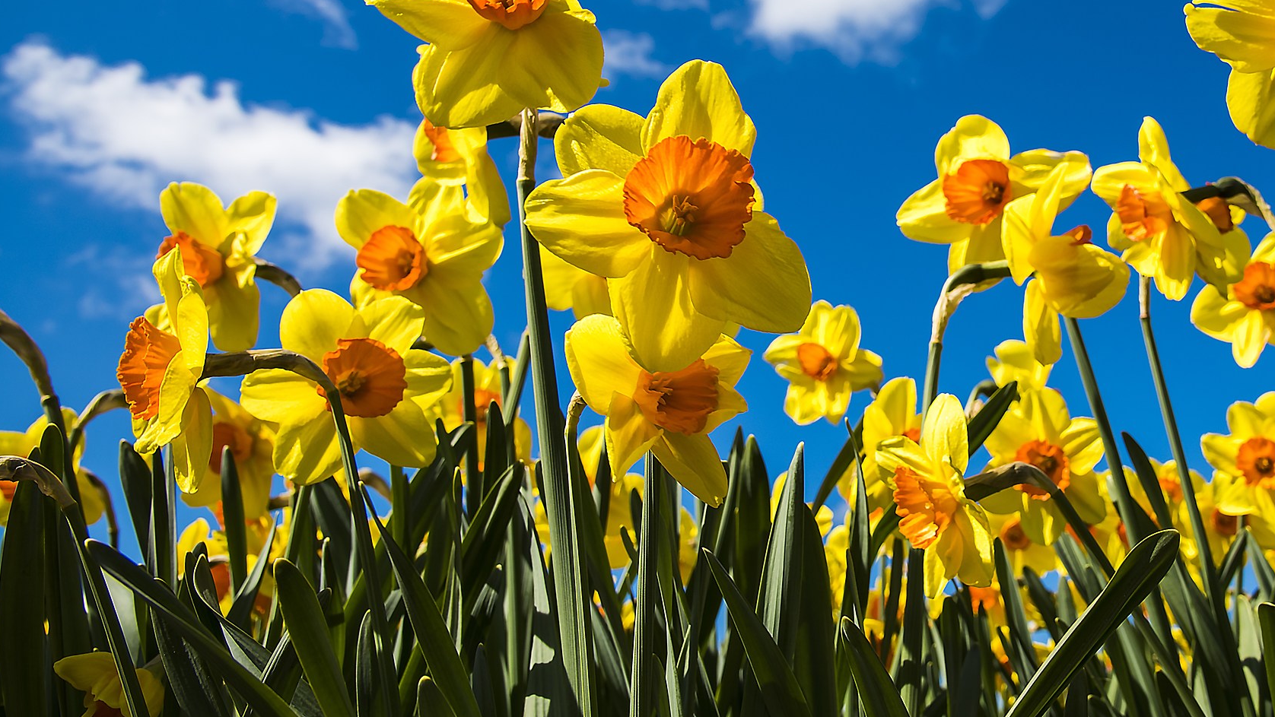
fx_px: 1217
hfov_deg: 53.7
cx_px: 892
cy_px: 225
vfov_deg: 32.5
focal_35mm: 36
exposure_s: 1/200
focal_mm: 24
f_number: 9
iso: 100
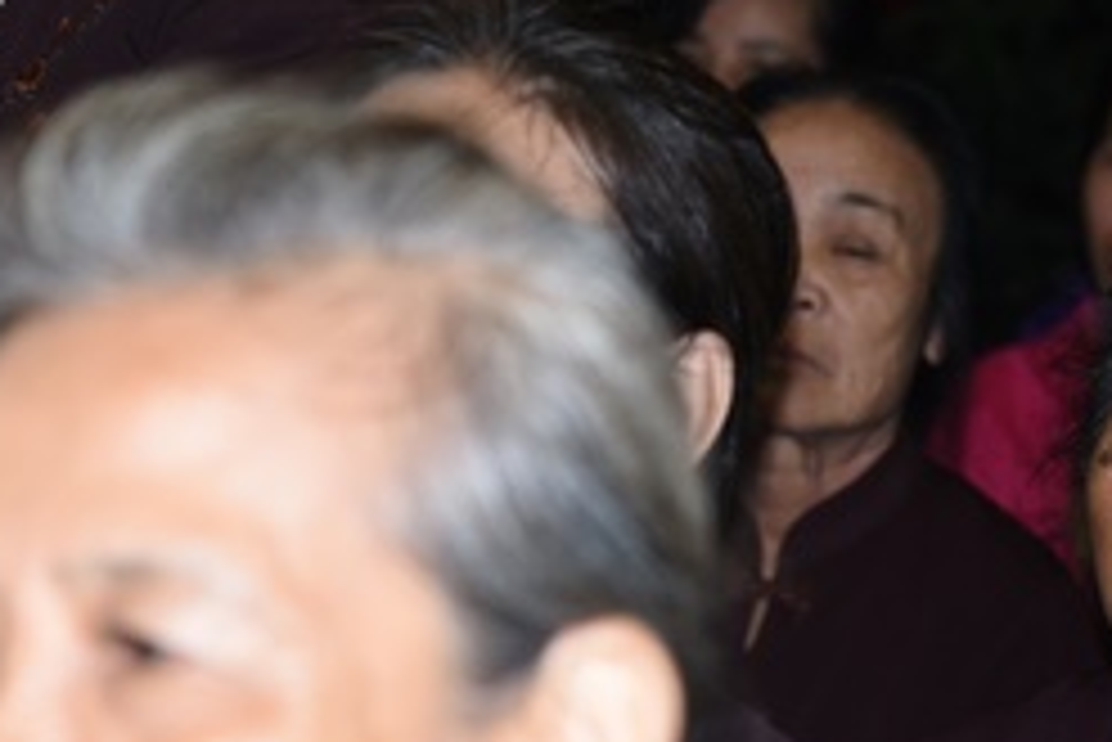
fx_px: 6676
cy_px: 130
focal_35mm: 216
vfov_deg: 6.4
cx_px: 225
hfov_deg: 9.5
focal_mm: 82
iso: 500
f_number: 5
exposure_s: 1/80
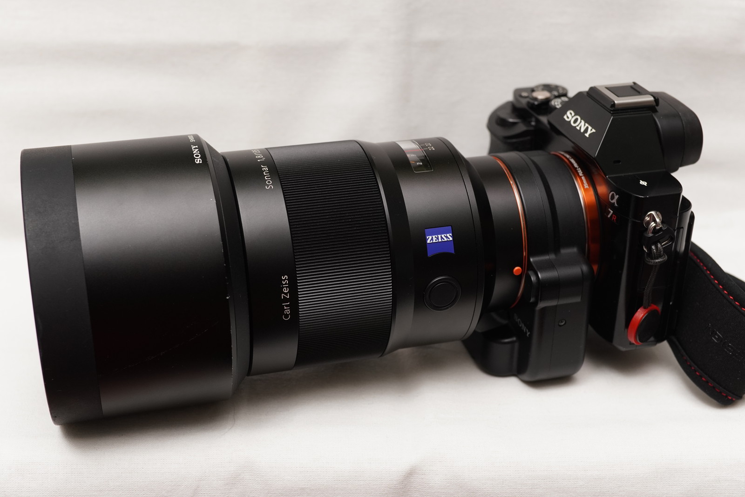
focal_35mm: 48
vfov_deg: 28.1
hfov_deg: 41.1
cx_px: 372
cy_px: 248
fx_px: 993
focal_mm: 32
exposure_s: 1/60
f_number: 5.6
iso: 500
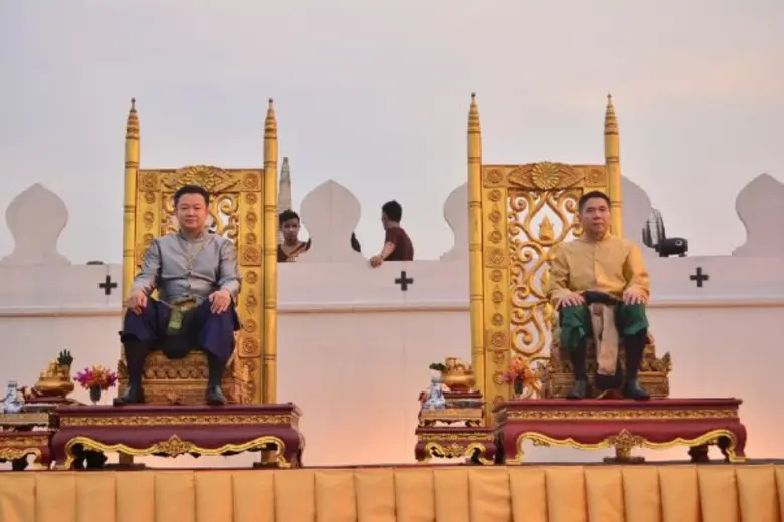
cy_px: 261
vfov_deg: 25.1
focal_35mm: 54
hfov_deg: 36.9
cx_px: 392
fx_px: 1176
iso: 500
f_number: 5
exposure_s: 1/125
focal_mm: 36
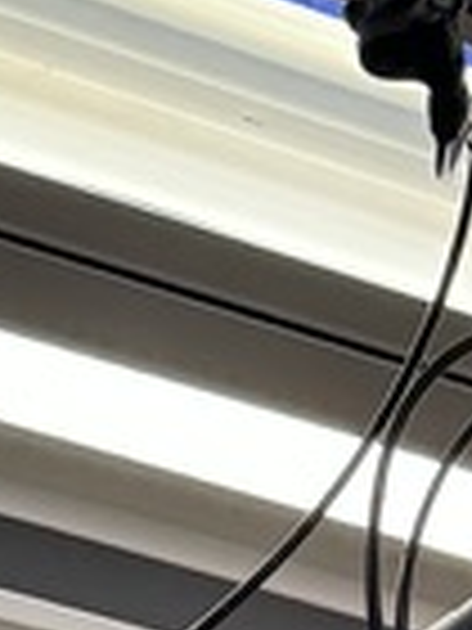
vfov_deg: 9.6
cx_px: 832
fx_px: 3182
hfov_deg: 8.2
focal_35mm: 175
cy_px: 1647
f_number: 1.78
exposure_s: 1/60
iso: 640
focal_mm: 6.76
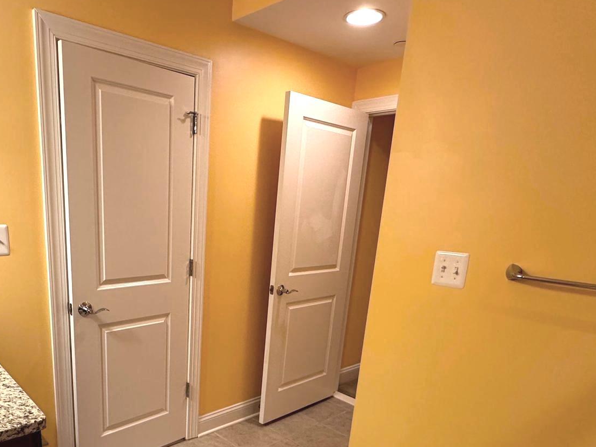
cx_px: 211
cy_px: 322
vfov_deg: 51.4
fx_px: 448
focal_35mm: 26
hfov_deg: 65.9
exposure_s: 1/60
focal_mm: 2.22
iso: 160
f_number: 2.2
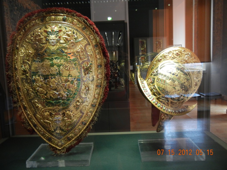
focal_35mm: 30
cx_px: 114
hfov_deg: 60.0
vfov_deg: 46.8
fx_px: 197
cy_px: 85
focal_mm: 5.4
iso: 400
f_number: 3.5
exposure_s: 1/16.1
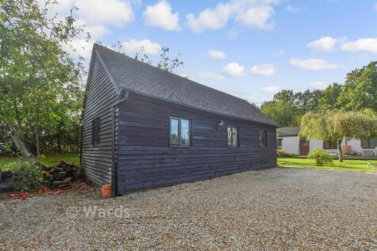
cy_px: 126
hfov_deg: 100.4
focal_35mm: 15
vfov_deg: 77.3
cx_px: 188
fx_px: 157
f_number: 8
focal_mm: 10
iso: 250
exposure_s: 1/200
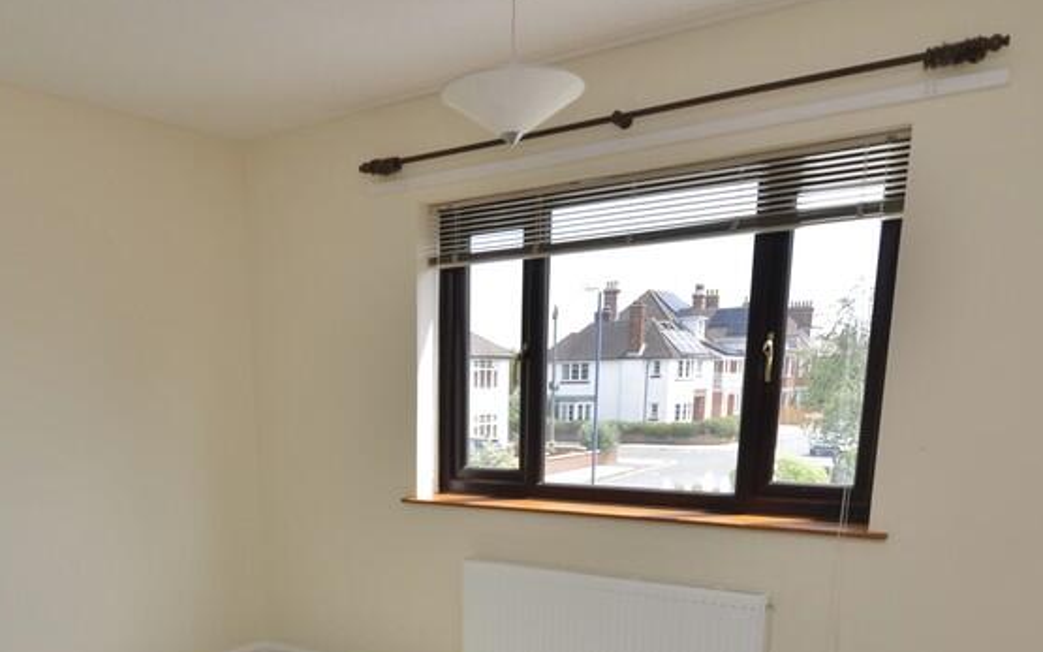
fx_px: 879
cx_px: 374
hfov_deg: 60.3
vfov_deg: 37.1
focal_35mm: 31
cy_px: 626
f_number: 5.6
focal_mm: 11
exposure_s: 1/125
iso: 160
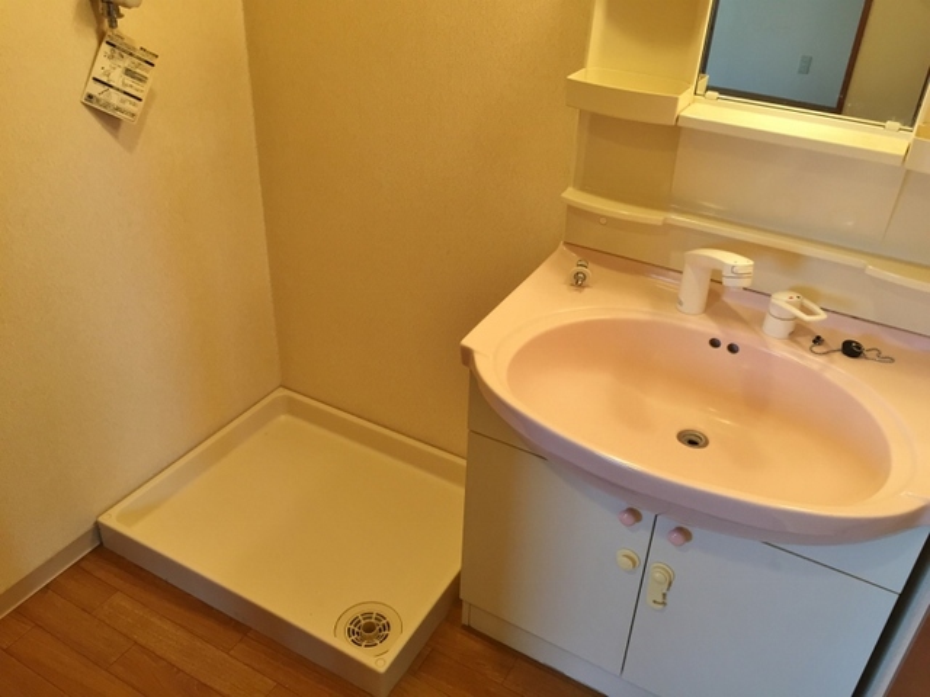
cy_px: 348
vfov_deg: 48.2
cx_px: 465
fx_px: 779
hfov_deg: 61.7
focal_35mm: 29
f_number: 2.2
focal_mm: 4.15
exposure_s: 1/33
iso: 80
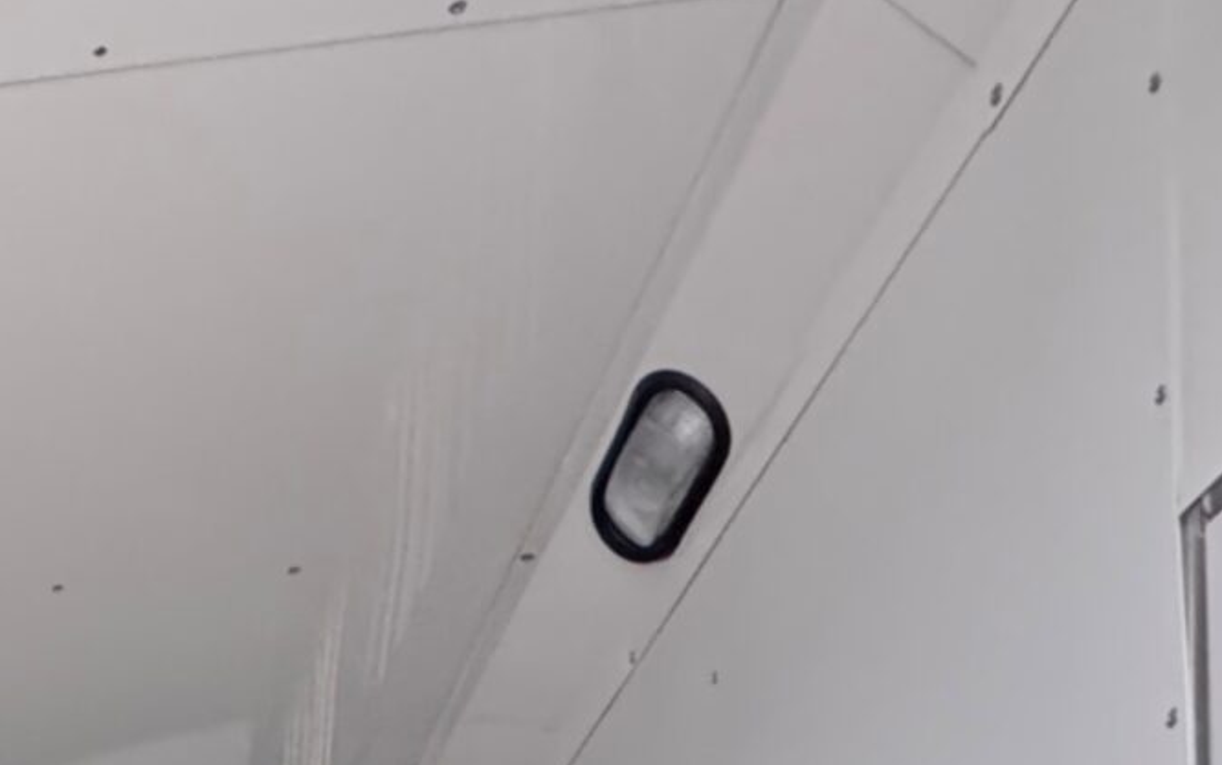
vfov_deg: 16.3
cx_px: -385
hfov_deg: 28.8
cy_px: 1609
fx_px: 1899
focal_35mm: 57
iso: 320
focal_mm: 2.22
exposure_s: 1/93
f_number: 2.2
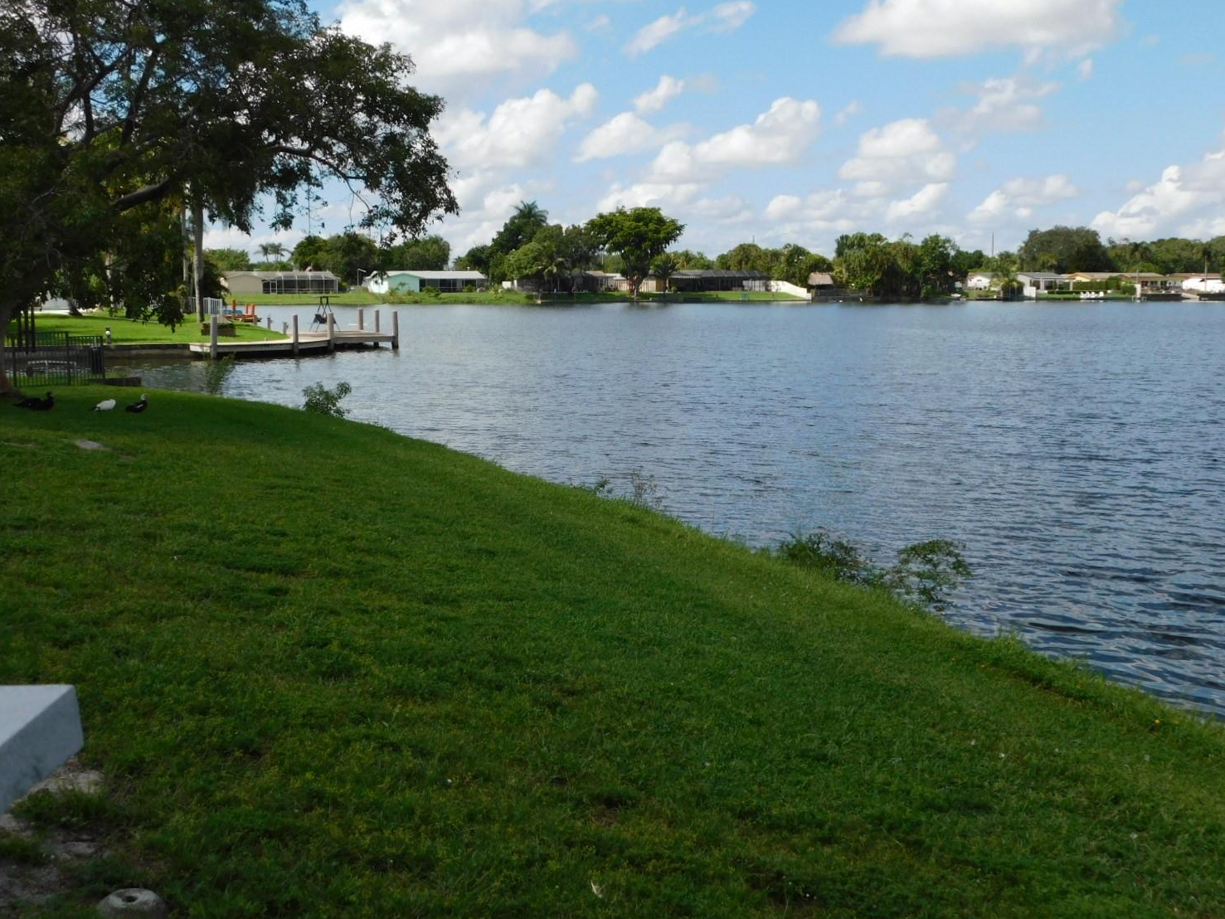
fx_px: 1380
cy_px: 429
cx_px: 642
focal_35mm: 39
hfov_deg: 47.8
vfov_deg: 36.8
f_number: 3.5
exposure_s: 1/1250
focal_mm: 6.3
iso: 125
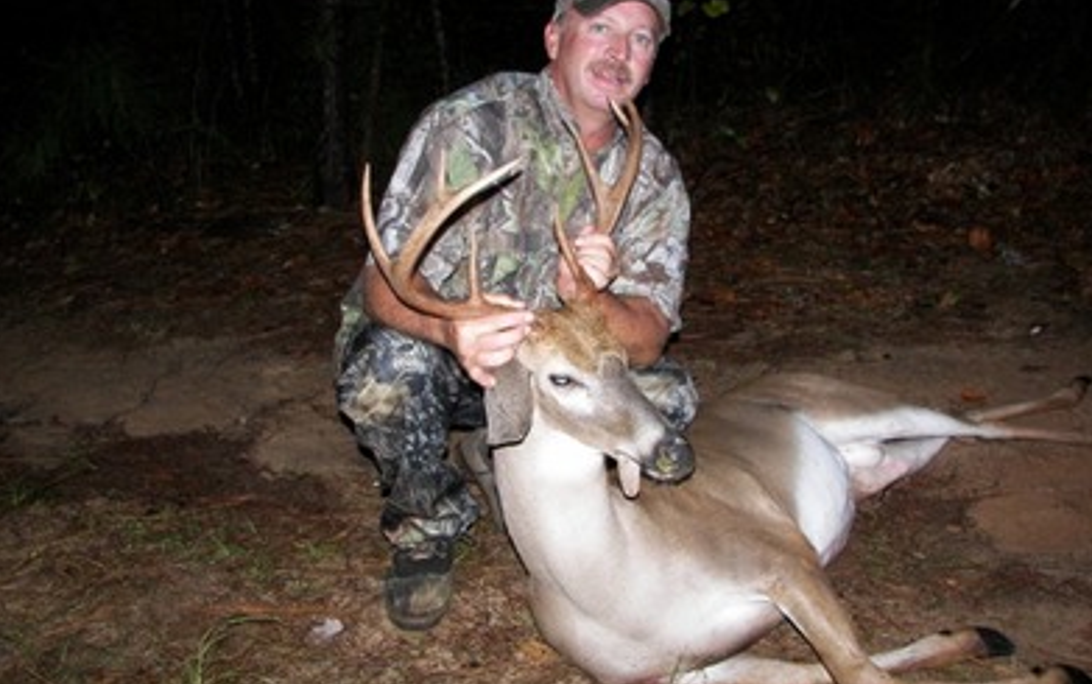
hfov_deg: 50.4
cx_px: 536
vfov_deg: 32.7
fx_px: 1161
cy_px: 282
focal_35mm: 39
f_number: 2.8
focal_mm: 6
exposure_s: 1/30
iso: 100
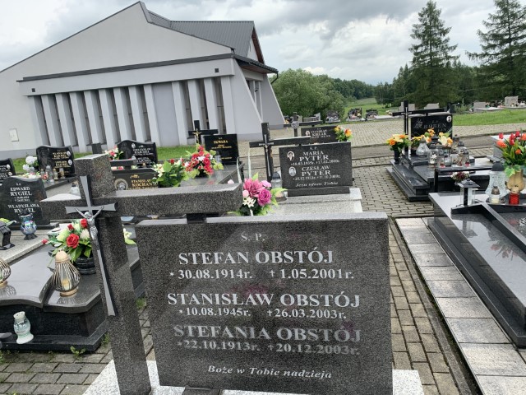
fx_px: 395
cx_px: 263
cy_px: 198
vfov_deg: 53.1
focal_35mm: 26
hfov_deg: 67.3
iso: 25
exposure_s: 1/887
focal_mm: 4.25
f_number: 1.8
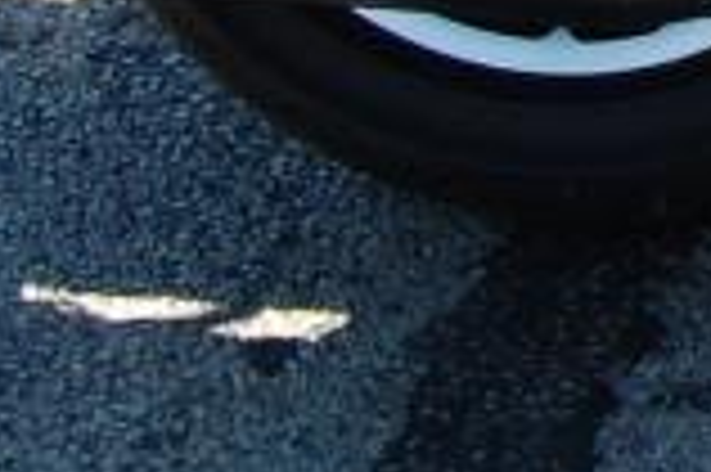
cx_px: 1818
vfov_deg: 5.7
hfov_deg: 8.0
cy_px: -609
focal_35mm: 234
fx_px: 4617
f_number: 8
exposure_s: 1/160
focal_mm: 24
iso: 200
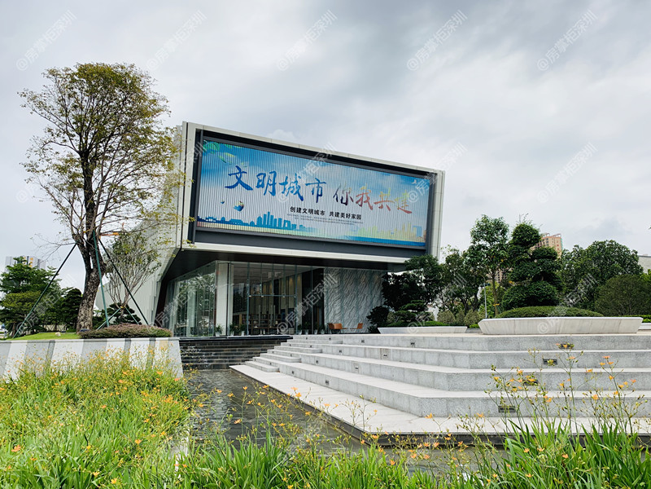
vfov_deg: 53.1
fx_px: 489
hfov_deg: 67.3
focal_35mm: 26
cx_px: 326
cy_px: 244
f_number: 1.8
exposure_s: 1/732
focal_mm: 4.25
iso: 25
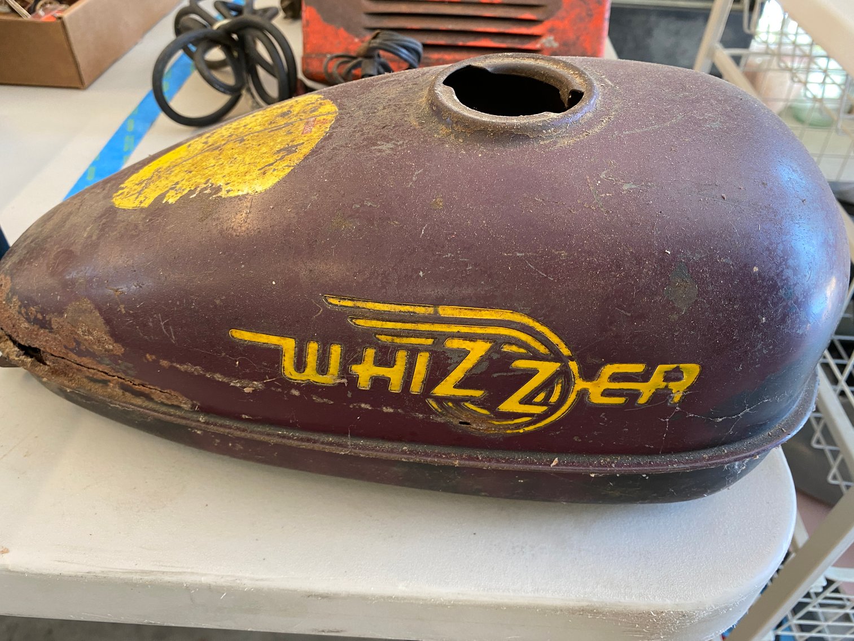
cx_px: 427
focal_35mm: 26
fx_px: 641
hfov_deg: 67.3
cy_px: 320
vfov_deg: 53.1
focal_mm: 4.25
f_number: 1.8
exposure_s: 1/60
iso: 160
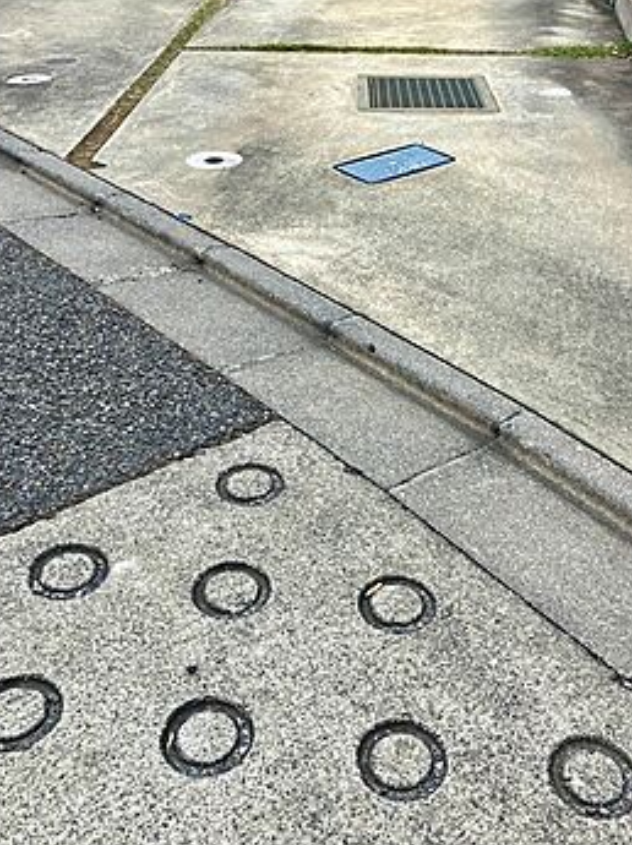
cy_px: 362
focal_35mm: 39
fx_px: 951
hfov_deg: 36.5
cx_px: 407
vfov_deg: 47.8
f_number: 1.8
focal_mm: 3.99
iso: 32
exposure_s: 1/665
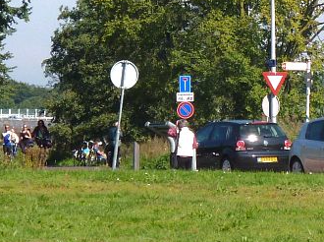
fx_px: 4576
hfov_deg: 4.0
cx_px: 403
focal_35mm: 490
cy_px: -48
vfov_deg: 3.0
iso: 80
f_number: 5
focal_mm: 25.9
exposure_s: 1/400
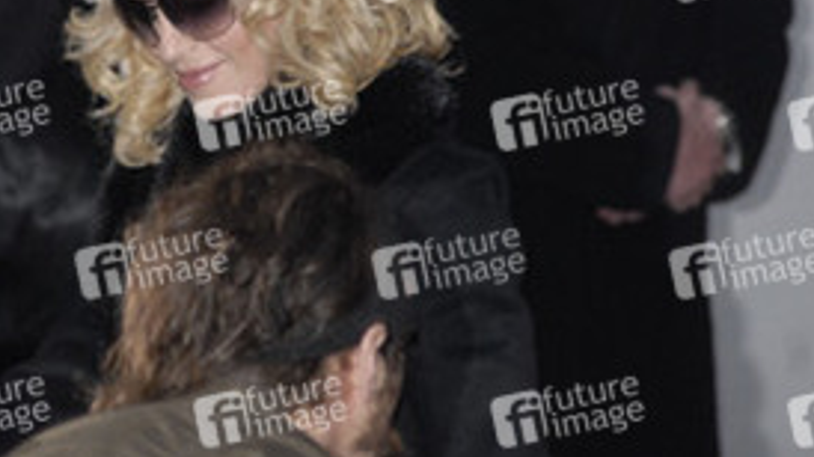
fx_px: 10531
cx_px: 187
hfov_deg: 4.4
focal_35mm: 488
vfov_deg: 2.5
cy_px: 42
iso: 800
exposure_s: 1/125
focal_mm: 190
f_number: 5.6
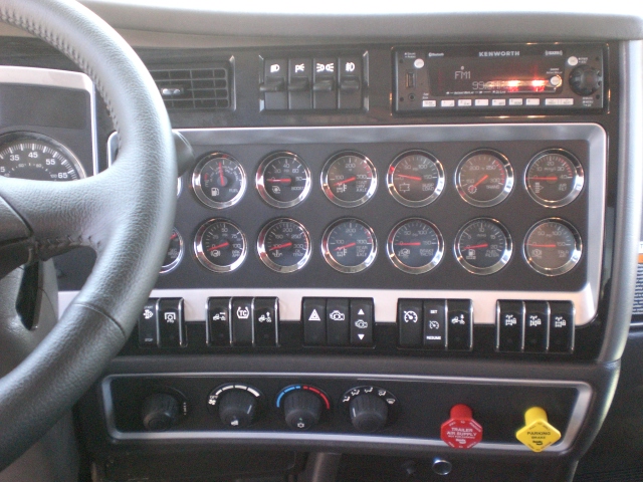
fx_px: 706
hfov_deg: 49.0
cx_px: 322
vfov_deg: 37.7
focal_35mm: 38
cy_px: 241
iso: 400
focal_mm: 6.3
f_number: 3.1
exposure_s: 1/80
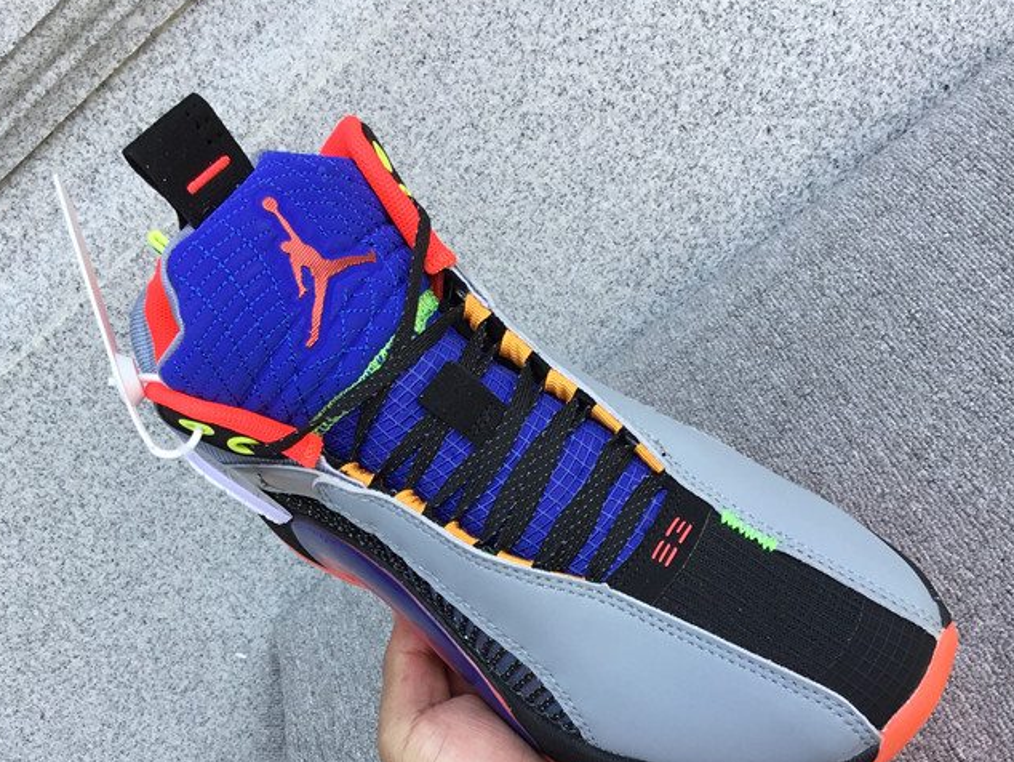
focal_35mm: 44
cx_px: 497
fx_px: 1289
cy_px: 521
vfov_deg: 32.6
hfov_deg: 42.9
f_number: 2.4
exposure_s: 1/265
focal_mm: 3.3
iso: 25
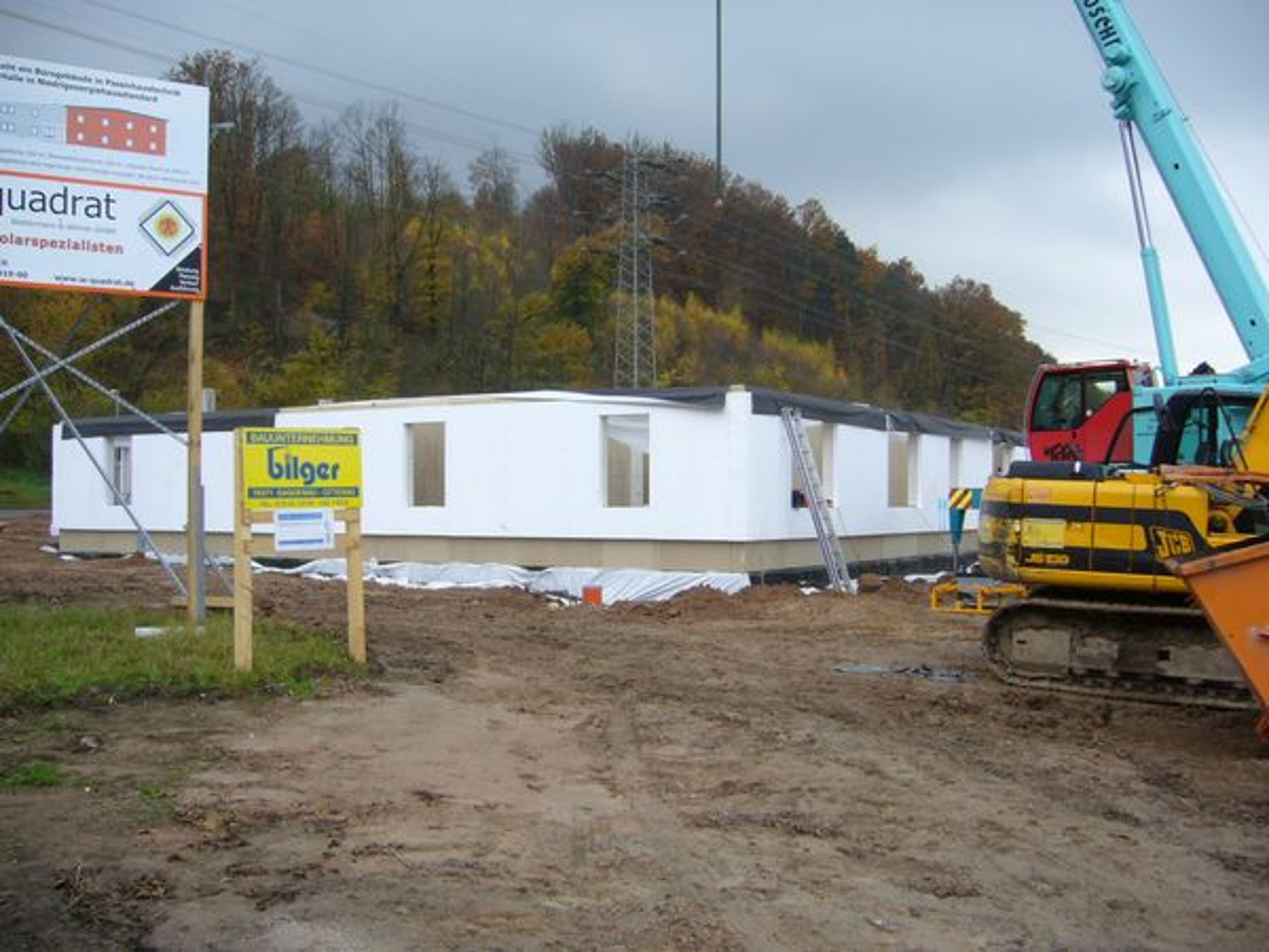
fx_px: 1283
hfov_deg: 52.6
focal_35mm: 35
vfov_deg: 40.7
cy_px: 476
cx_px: 634
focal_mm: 5.8
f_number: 2.8
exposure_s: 1/40
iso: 80
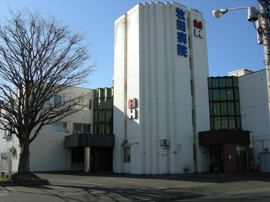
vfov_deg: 39.7
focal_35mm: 36
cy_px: 101
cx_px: 135
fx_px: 281
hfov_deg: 51.4
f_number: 6.8
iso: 64
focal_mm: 7.5
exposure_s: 1/244
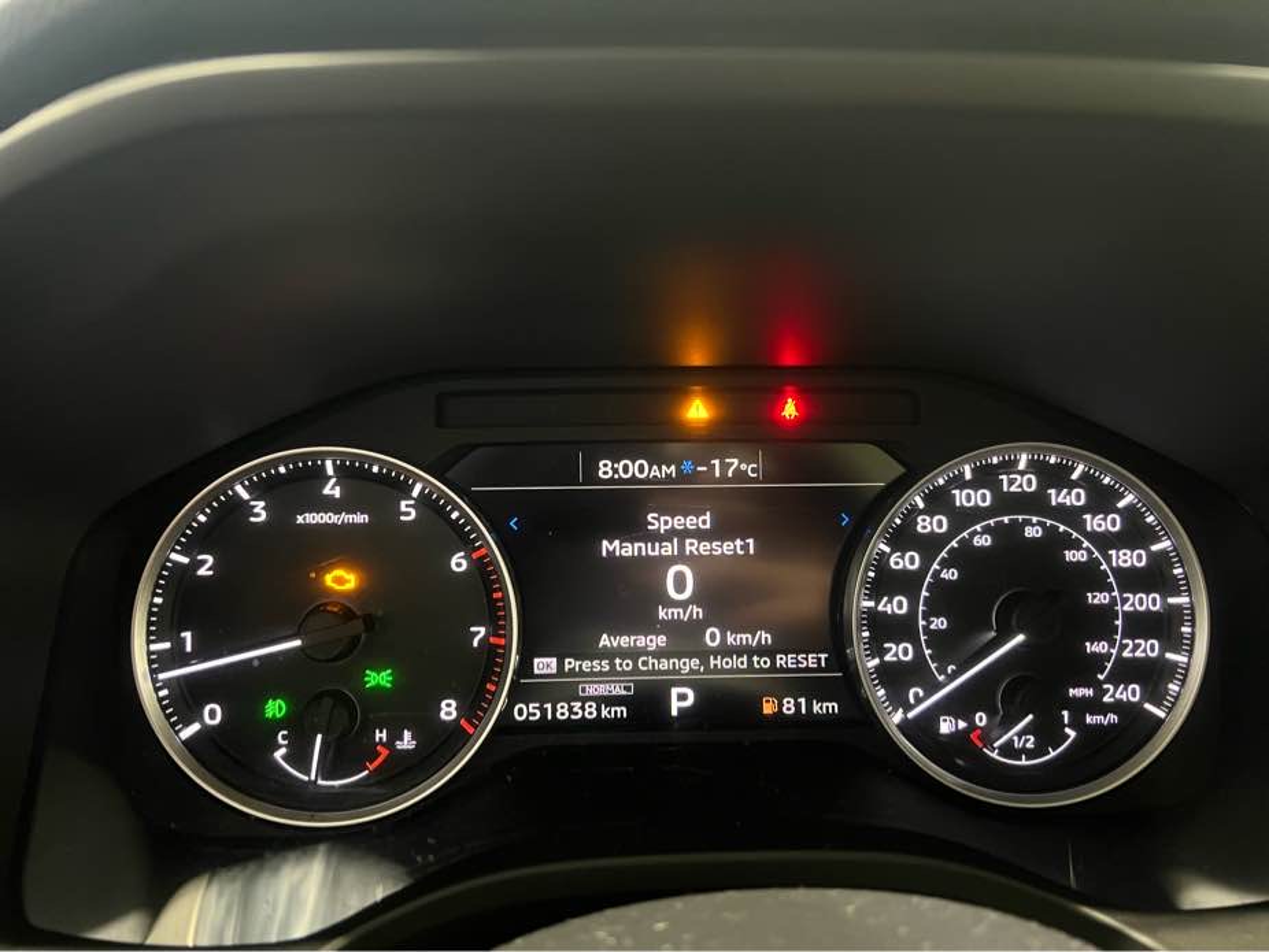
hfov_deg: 67.3
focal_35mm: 26
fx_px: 953
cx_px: 634
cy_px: 476
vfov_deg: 53.1
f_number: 1.5
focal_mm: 5.7
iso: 500
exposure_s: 1/28
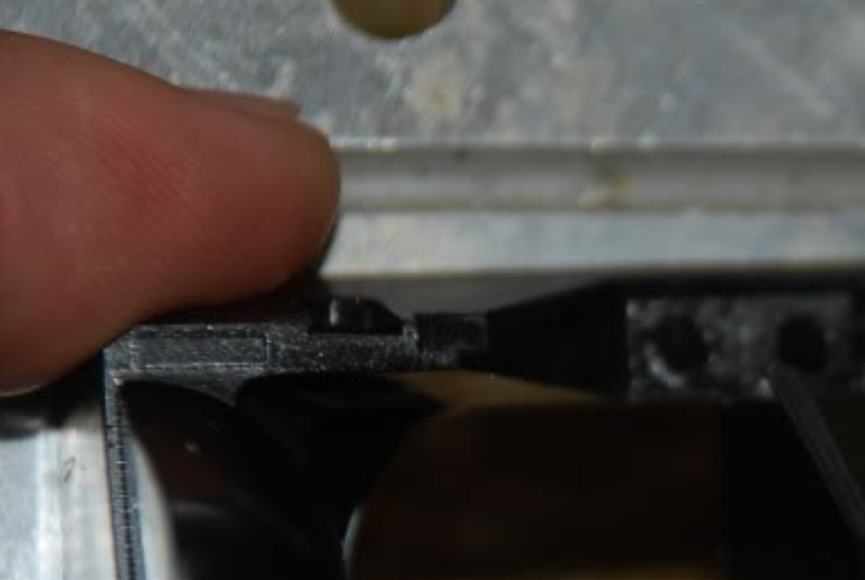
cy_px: 521
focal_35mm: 536
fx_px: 12911
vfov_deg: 2.6
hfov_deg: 3.8
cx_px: 1115
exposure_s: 1/60
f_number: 5.6
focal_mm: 135
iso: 100
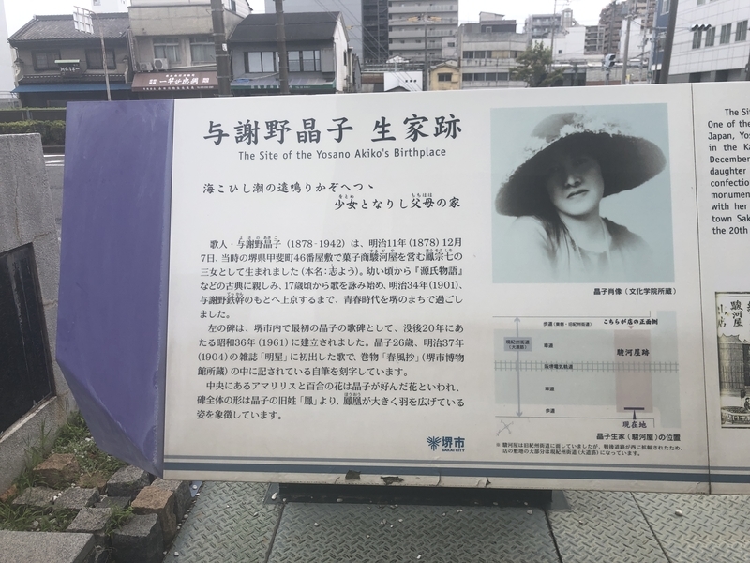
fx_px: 607
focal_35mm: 28
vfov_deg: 49.7
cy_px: 282
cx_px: 375
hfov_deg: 63.4
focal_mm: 4
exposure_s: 1/827
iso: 20
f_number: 1.8
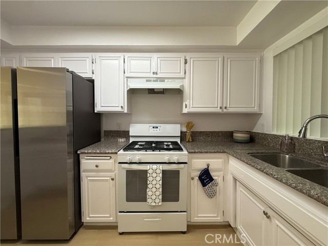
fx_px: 133
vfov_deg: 85.7
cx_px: 164
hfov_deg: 102.1
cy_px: 123
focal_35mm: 14
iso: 200
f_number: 2.2
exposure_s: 1/120
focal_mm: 2.22
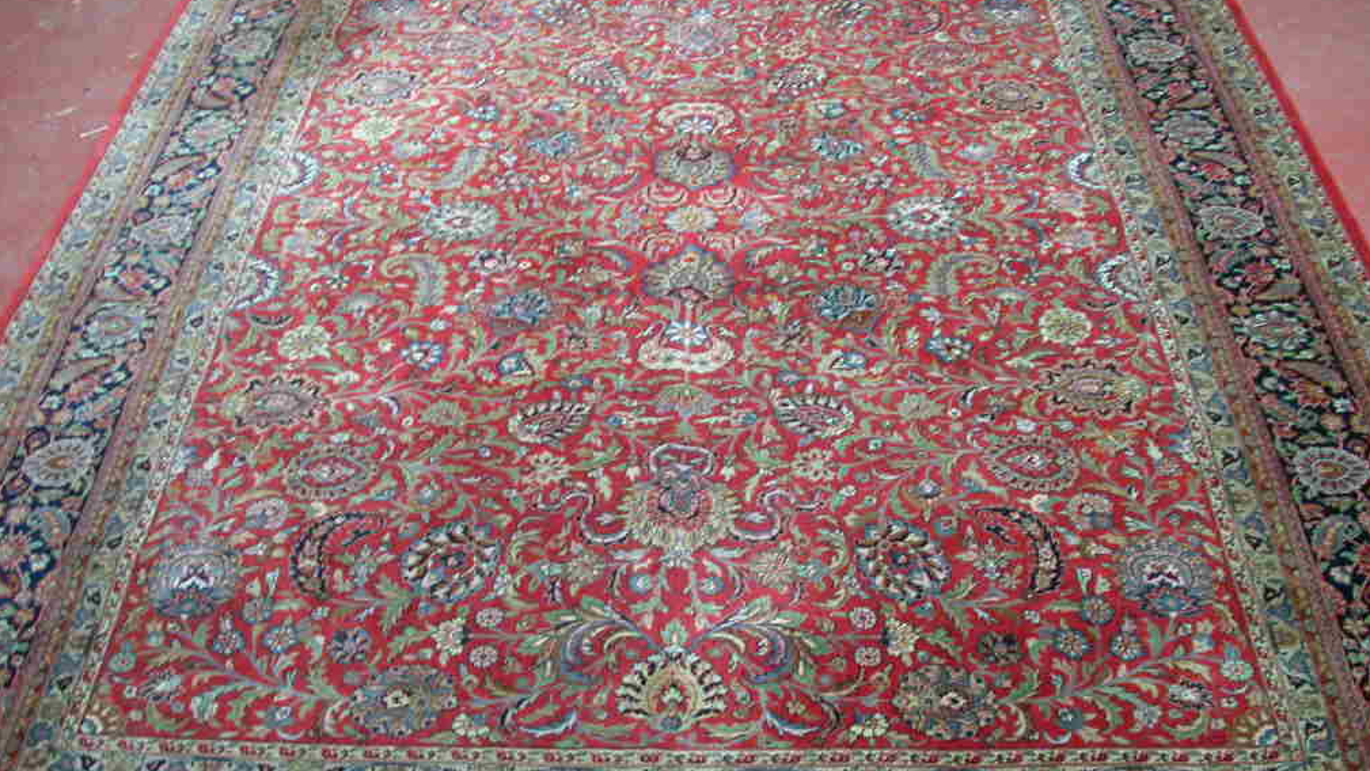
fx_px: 1526
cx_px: 691
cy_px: 501
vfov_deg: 28.2
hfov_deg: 48.3
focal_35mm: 42
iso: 100
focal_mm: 7.85
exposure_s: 1/5.2
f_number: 2.6
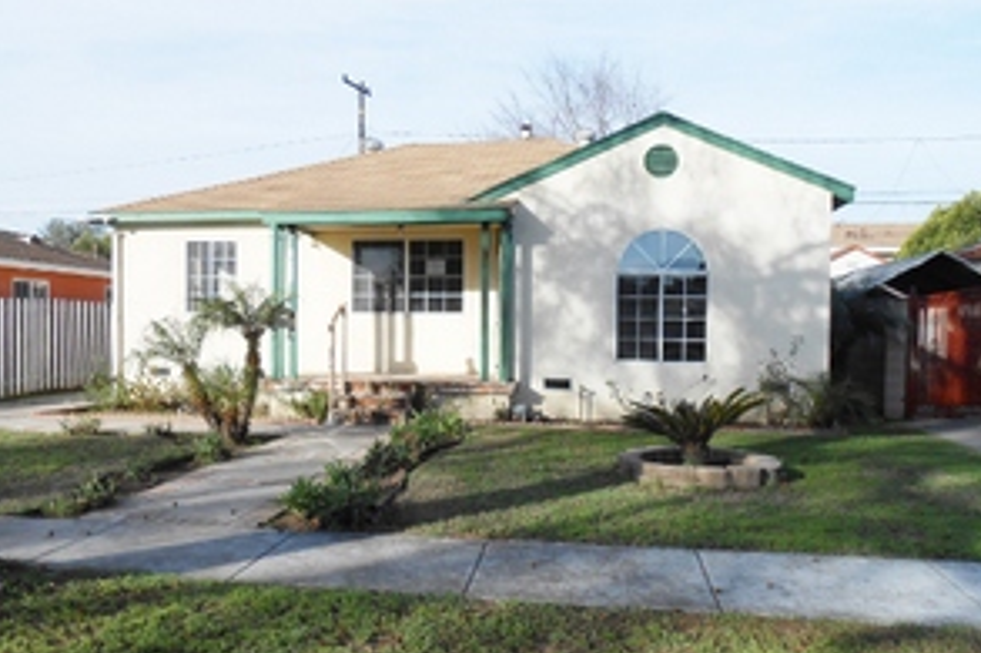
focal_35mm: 32
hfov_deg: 58.7
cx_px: 449
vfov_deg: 41.0
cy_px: 365
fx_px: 871
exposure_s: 1/800
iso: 80
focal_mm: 4.6
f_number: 3.5
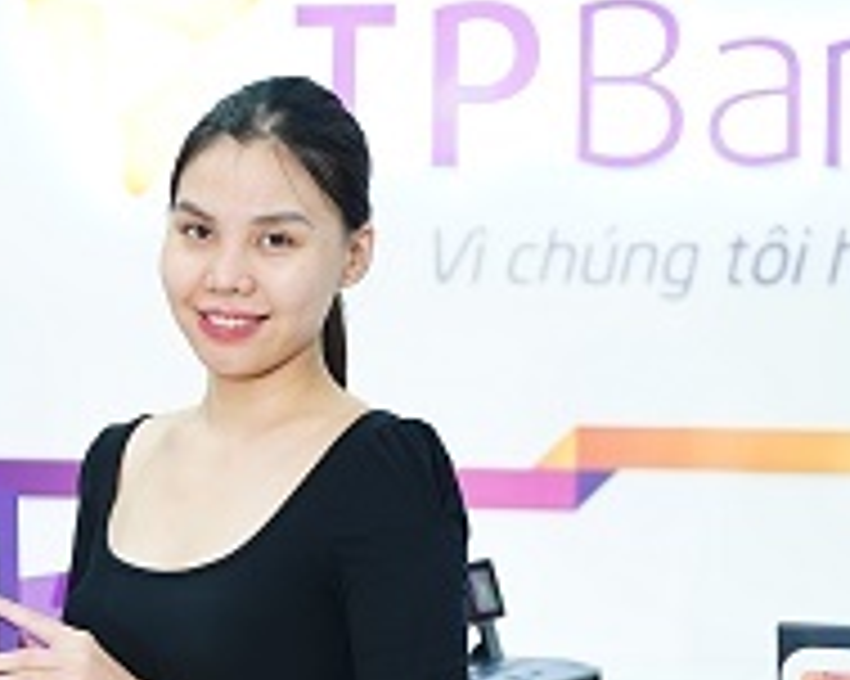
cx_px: 130
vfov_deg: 11.4
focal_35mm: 135
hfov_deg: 14.1
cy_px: 360
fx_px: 3404
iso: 800
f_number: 3.2
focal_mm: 49.5
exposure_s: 1/200
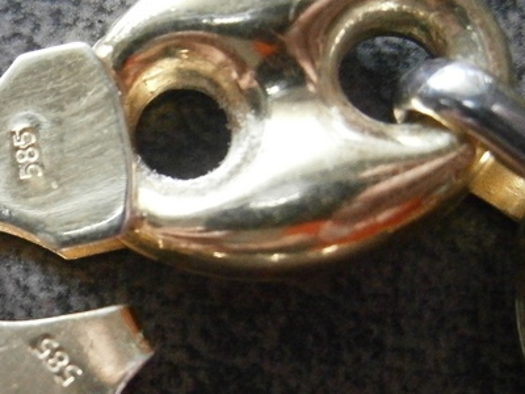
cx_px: 8
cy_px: 271
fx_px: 1426
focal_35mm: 94
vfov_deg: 15.7
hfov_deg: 20.3
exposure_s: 1/60
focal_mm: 8.3
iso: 800
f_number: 3.4
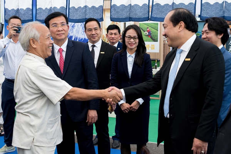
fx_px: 334
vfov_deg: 26.0
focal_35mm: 52
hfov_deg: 38.2
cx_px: 116
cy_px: 77
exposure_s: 1/200
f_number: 4
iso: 400
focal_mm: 35
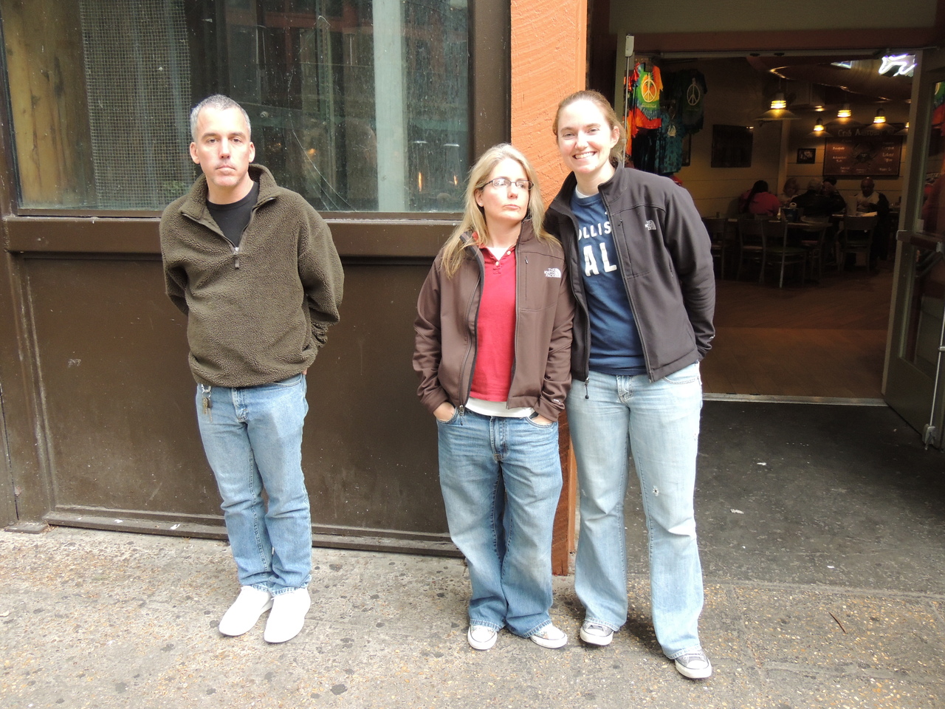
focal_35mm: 30
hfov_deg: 60.0
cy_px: 354
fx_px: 819
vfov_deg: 46.8
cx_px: 472
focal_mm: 5.3
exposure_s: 1/30
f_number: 3.1
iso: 360
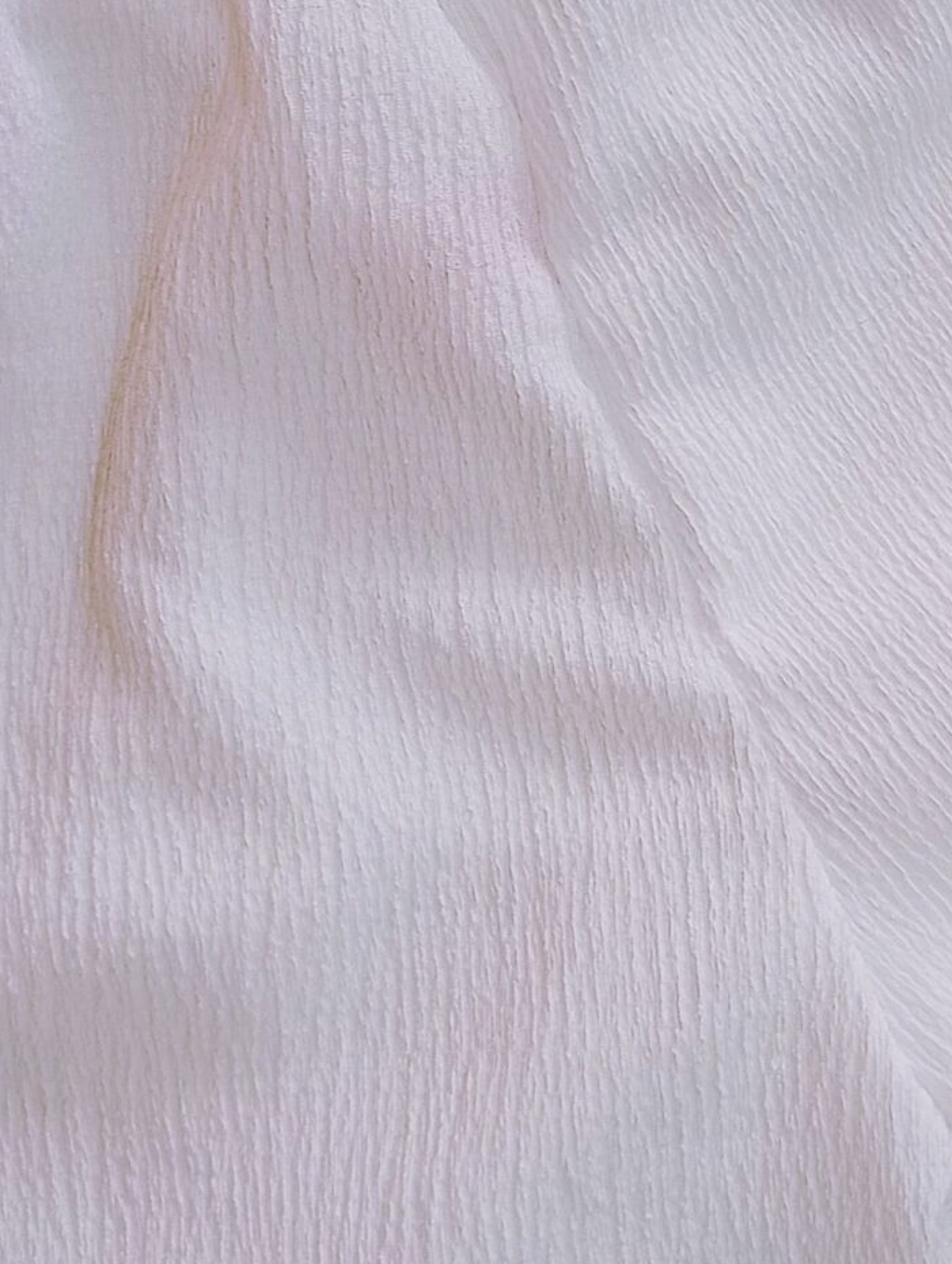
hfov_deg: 19.0
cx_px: 777
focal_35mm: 77
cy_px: 338
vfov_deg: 25.1
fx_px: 2816
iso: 349
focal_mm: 4.27
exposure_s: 1/50
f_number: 1.8
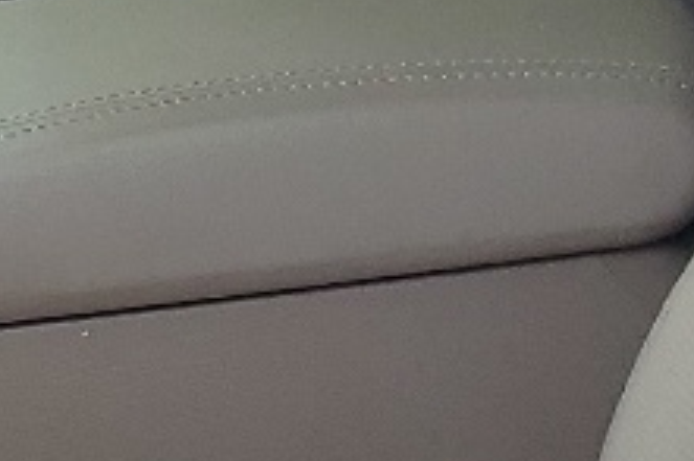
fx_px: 3776
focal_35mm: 196
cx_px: -612
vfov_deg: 7.0
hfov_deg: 9.9
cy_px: -69
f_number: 1.5
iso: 50
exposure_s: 1/588
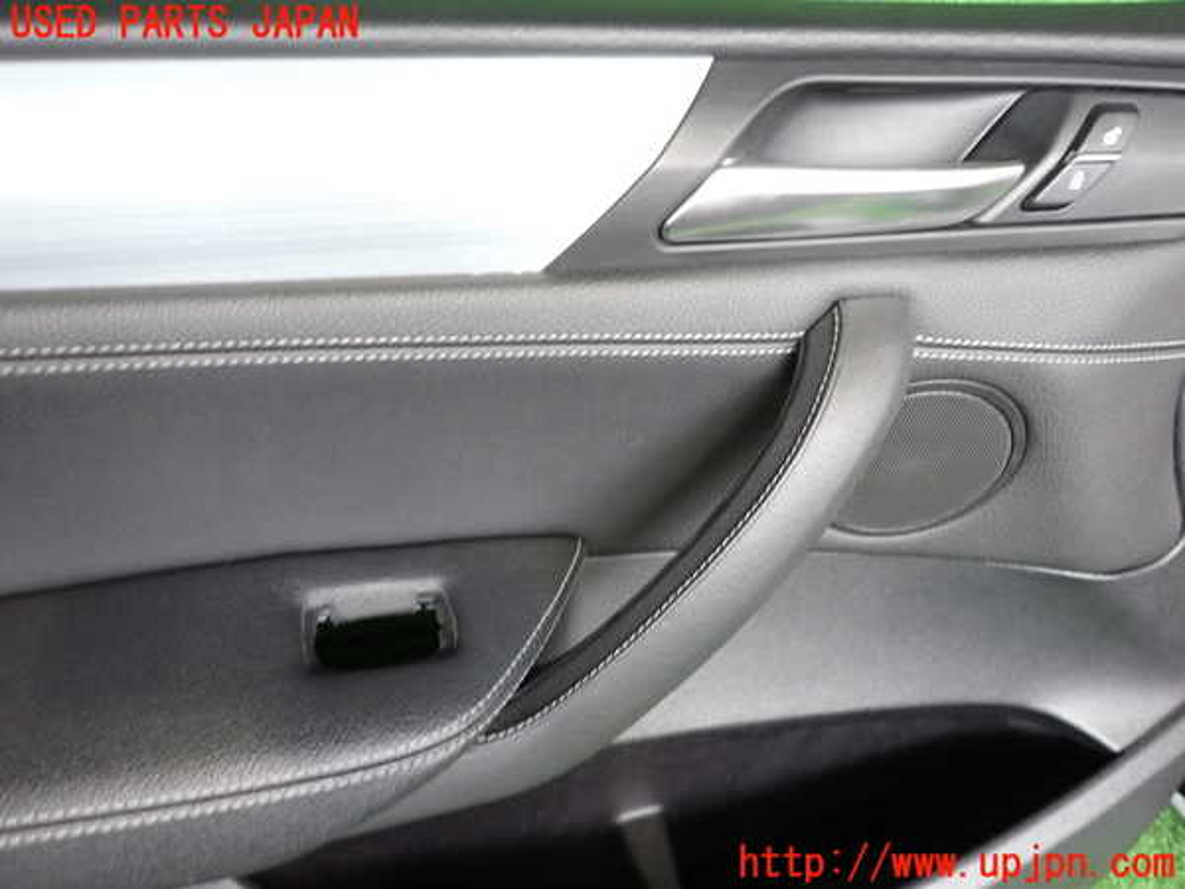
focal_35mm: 25
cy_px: 444
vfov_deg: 54.9
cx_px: 592
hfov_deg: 69.4
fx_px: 856
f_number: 2
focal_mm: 4.5
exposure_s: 1/30
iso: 250
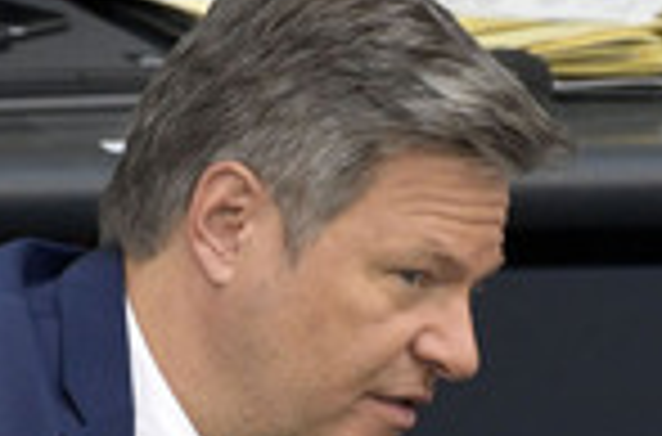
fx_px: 28210
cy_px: 566
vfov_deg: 0.9
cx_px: 574
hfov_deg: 1.3
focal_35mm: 1539
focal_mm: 500
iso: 6400
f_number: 6.3
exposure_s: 1/400
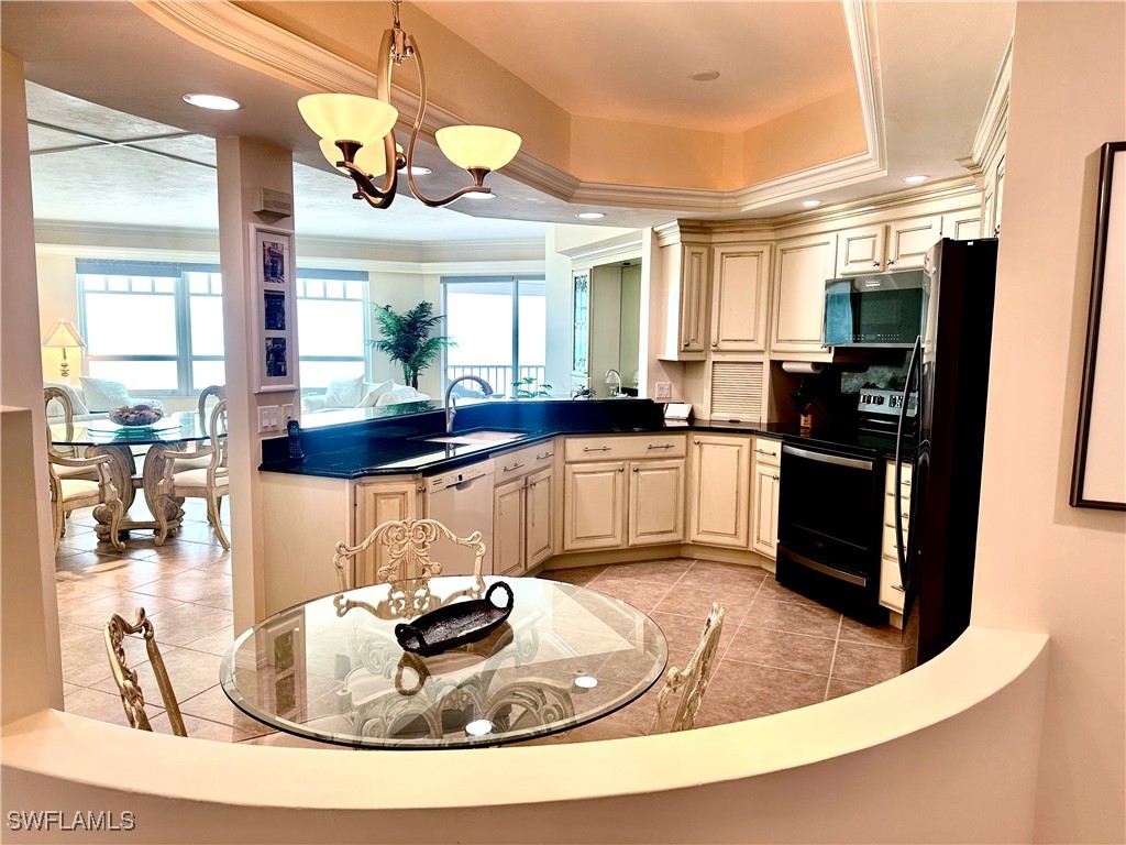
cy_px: 422
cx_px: 563
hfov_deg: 71.6
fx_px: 781
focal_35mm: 24
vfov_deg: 56.8
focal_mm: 6.86
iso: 80
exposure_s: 1/120
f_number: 1.78
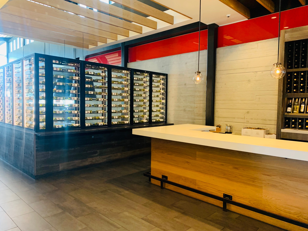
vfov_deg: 53.1
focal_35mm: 26
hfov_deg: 67.3
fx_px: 231
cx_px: 154
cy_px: 116
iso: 320
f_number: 1.8
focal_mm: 4.25
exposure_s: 1/40
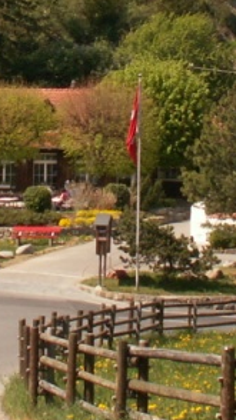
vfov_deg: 15.9
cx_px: 73
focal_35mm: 133
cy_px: 41
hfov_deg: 9.1
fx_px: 1482
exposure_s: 1/160
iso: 50
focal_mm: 5.86
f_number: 6.3
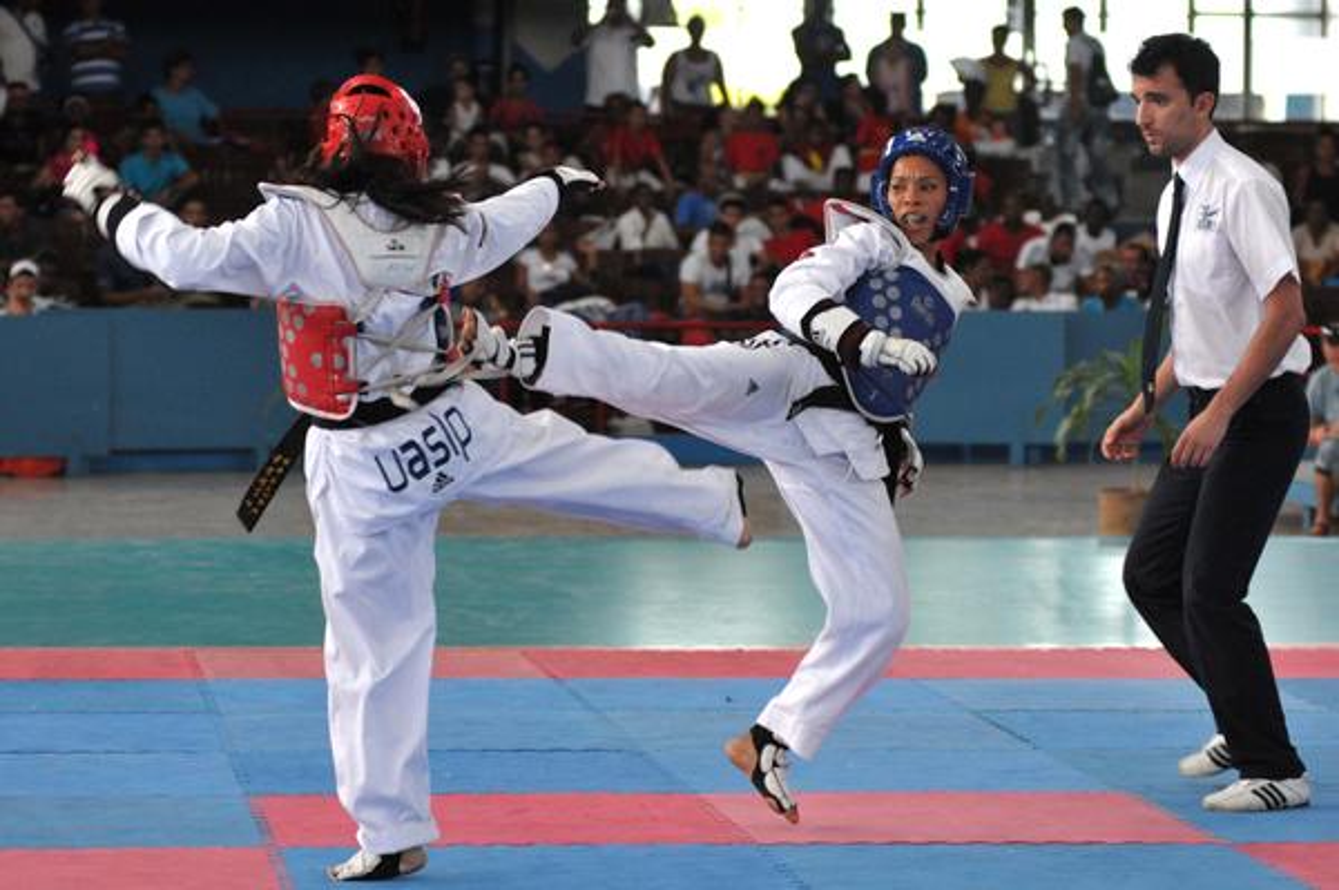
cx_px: 670
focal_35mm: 120
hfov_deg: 17.1
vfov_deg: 11.4
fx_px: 4460
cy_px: 445
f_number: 3.2
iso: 1250
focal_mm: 80
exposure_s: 1/320
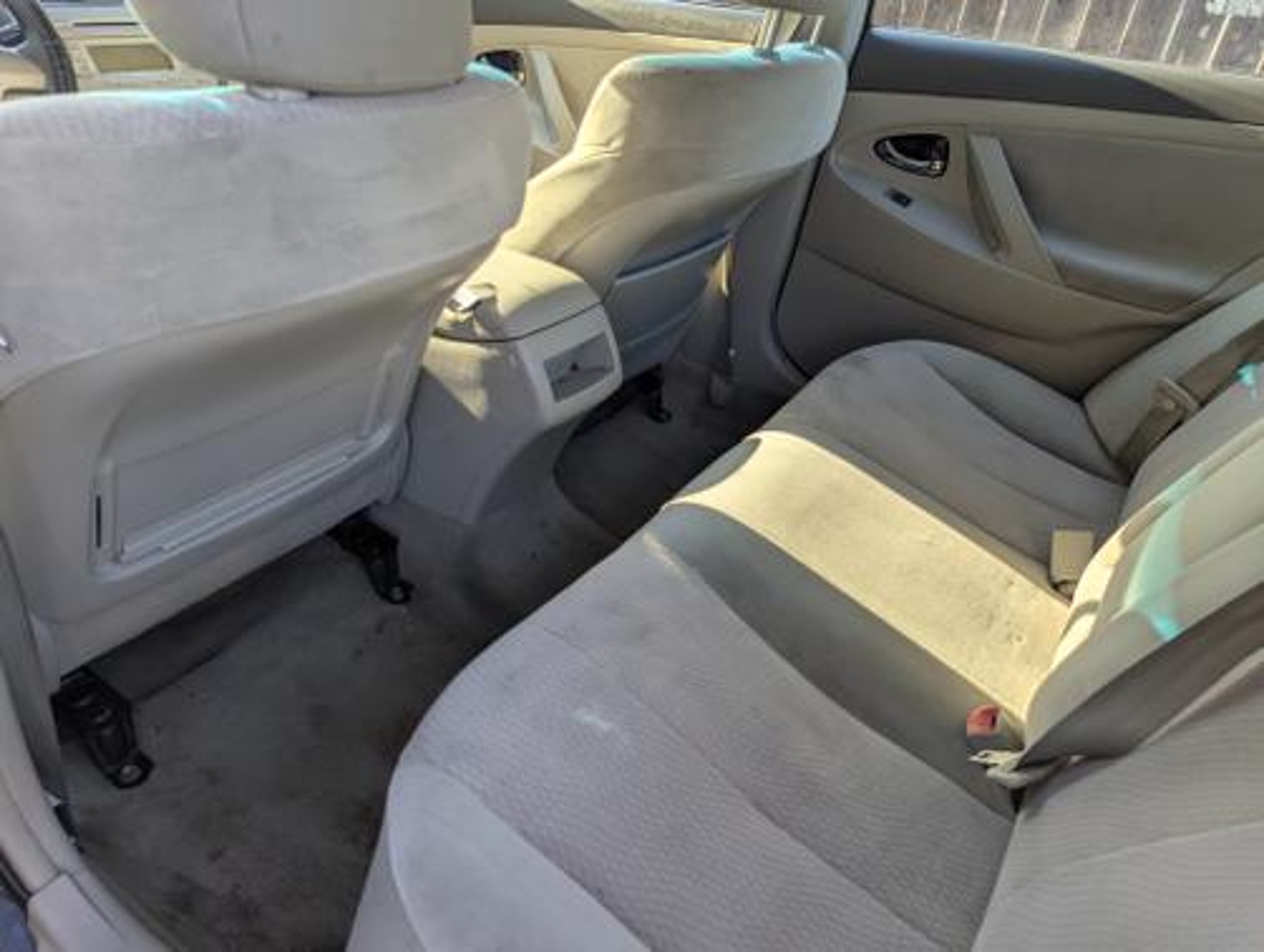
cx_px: 632
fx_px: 878
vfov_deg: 56.9
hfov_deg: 71.5
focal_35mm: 24
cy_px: 476
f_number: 1.85
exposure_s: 1/338
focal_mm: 6.81
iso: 41
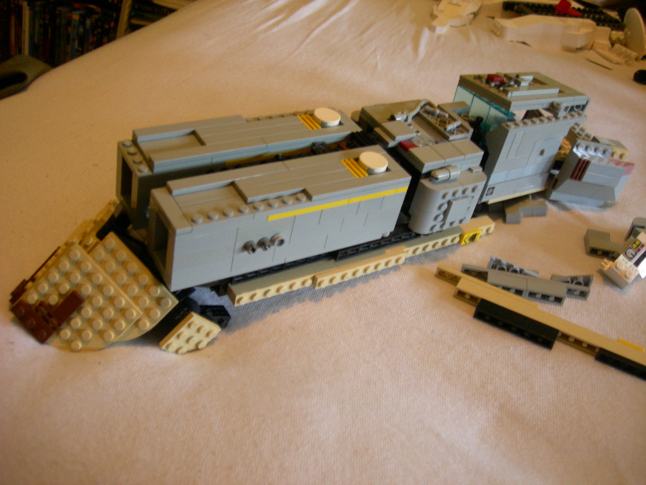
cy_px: 242
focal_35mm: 38
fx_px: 709
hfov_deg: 49.0
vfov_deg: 37.7
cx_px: 323
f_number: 2.8
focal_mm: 7.8
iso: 200
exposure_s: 1/3.7
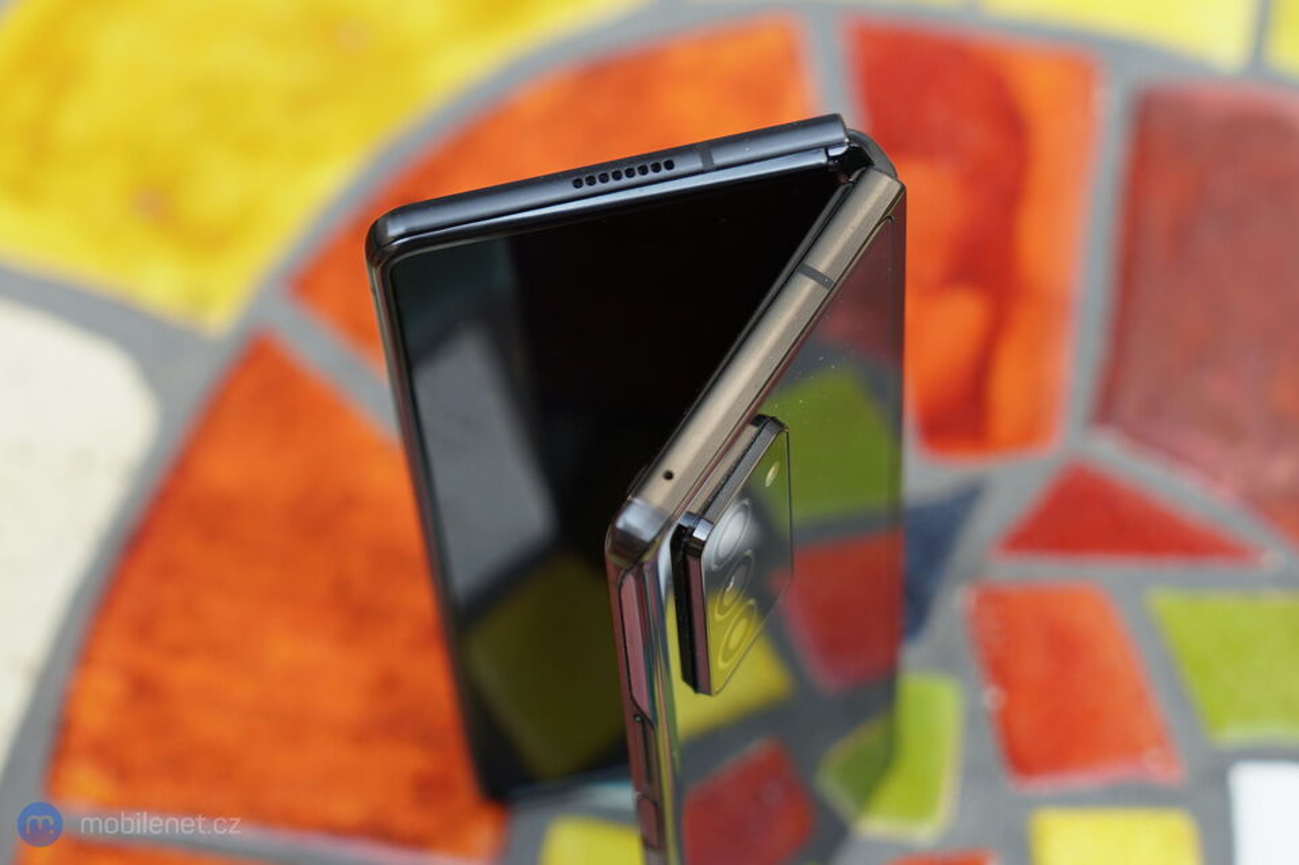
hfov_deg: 36.9
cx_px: 650
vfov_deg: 25.0
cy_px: 432
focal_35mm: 54
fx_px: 1948
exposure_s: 1/100
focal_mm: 54
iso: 125
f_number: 4
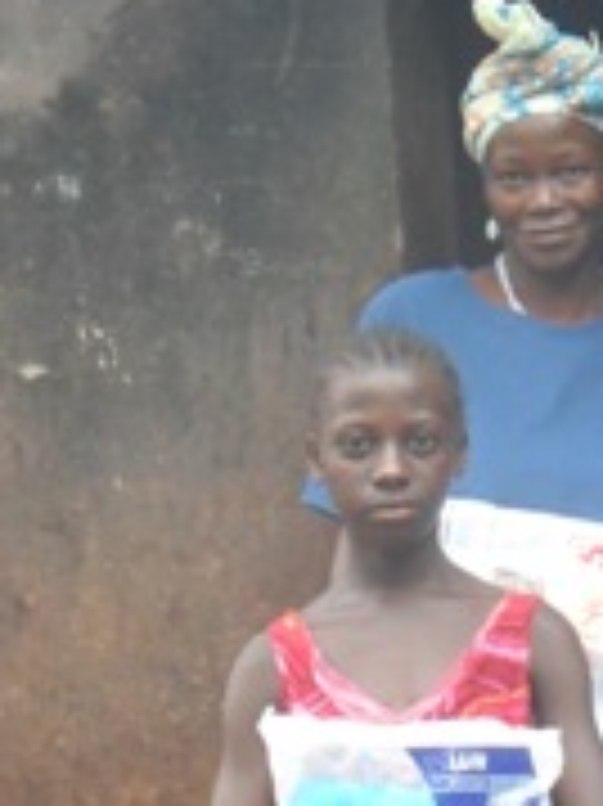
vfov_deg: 15.5
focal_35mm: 123
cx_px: 799
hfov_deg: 11.7
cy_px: 941
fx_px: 2860
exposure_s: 1/45
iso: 160
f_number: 4.5
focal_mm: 7.8
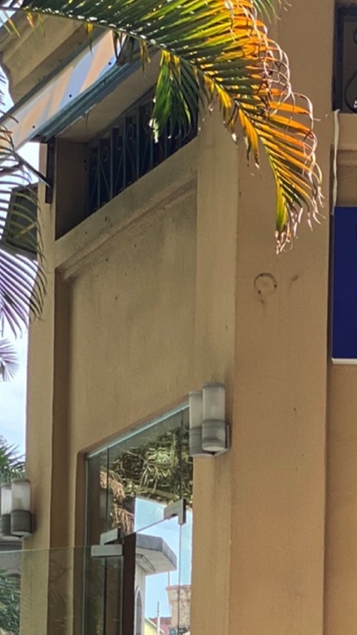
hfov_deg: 7.8
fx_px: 2572
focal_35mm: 153
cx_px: 474
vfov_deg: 13.6
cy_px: 813
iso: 20
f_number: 2
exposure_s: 1/217
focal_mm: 6
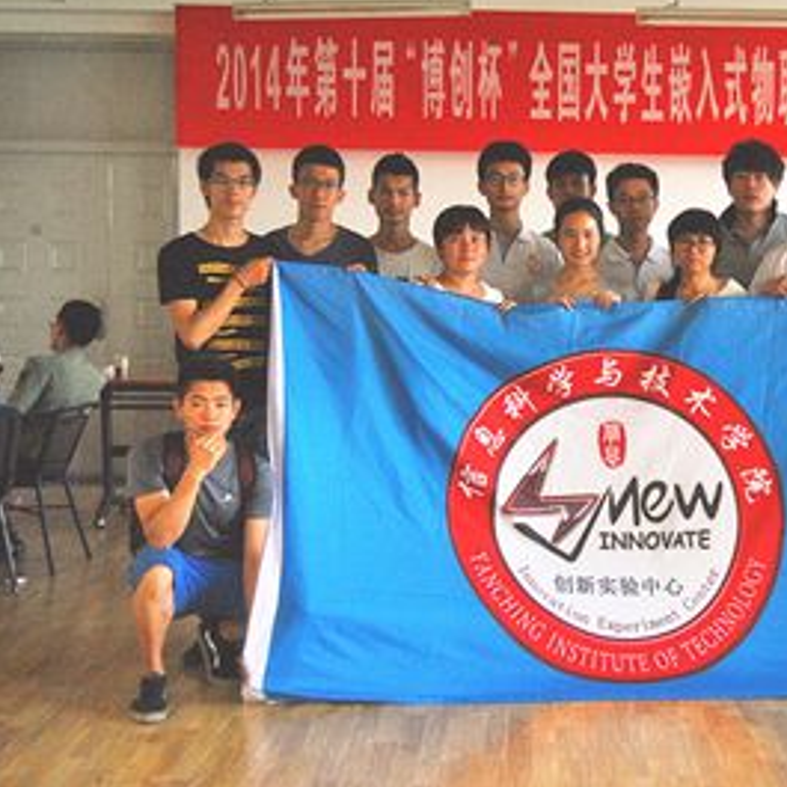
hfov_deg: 27.0
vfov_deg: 27.4
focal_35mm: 63
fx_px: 1612
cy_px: 376
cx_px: 618
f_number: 4.2
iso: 800
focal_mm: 31
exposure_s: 1/80
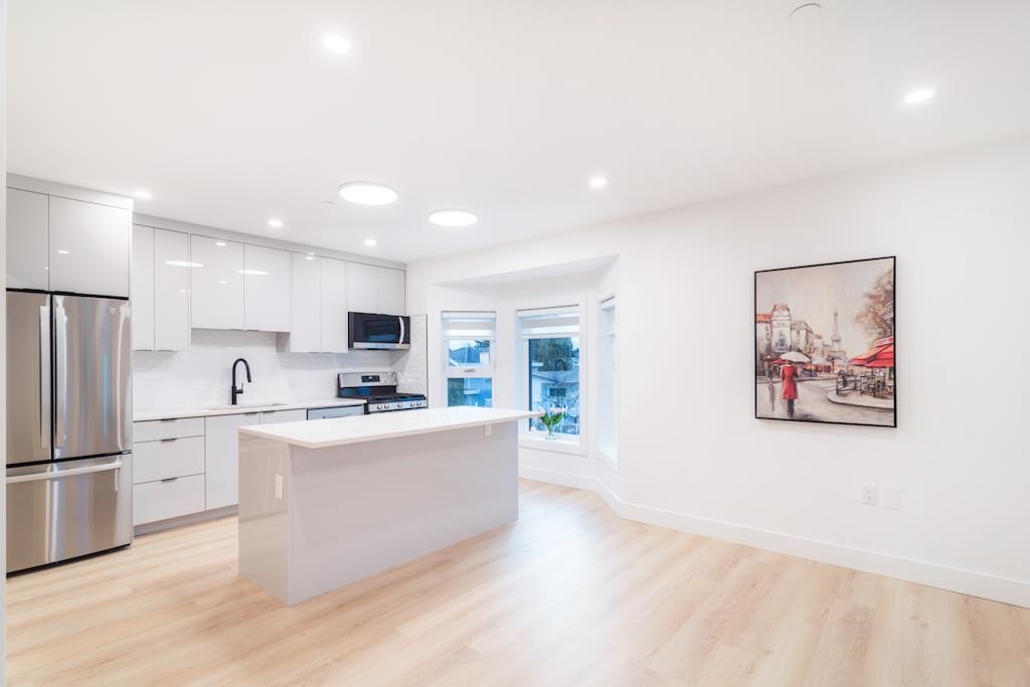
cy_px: 344
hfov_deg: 95.0
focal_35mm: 16
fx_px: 472
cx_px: 515
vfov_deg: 72.1
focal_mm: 11
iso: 100
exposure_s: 1/10
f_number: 5.6
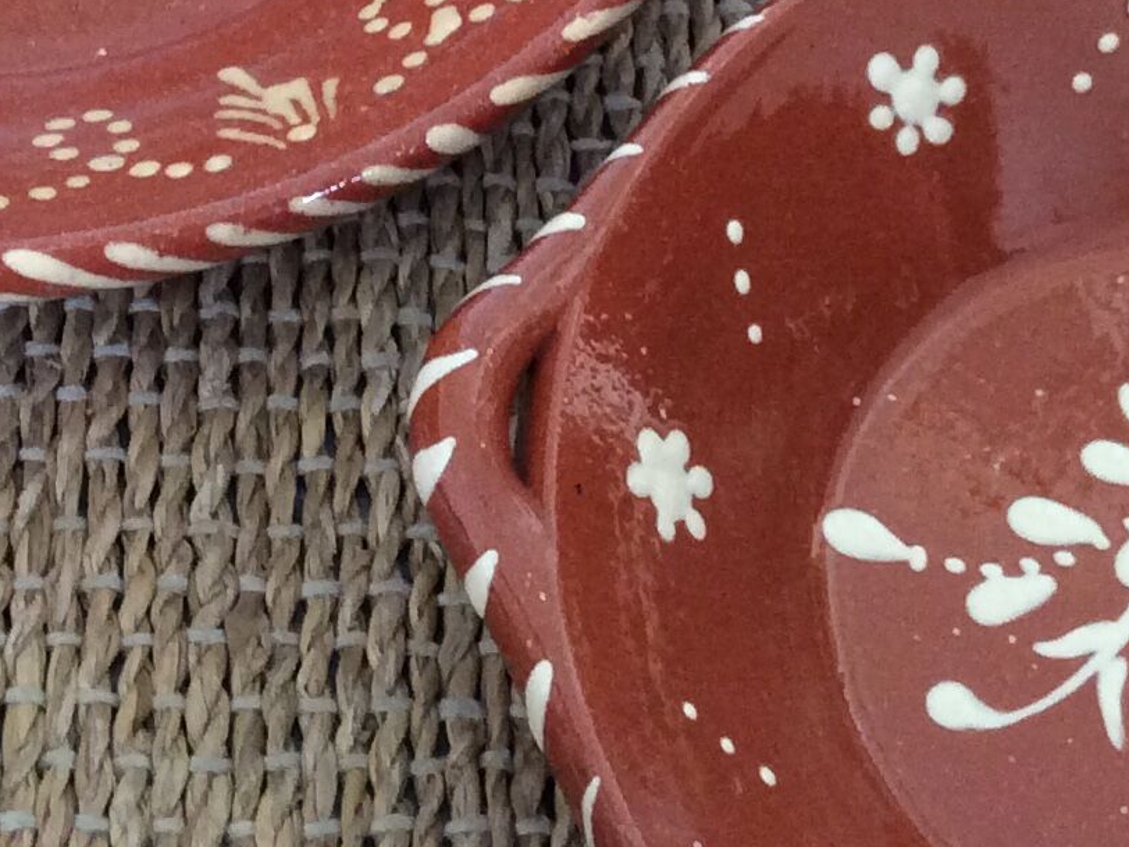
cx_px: 674
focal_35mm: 102
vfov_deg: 14.4
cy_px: 103
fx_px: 3327
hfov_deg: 19.2
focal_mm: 3.3
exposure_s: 1/25
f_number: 2.4
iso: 160
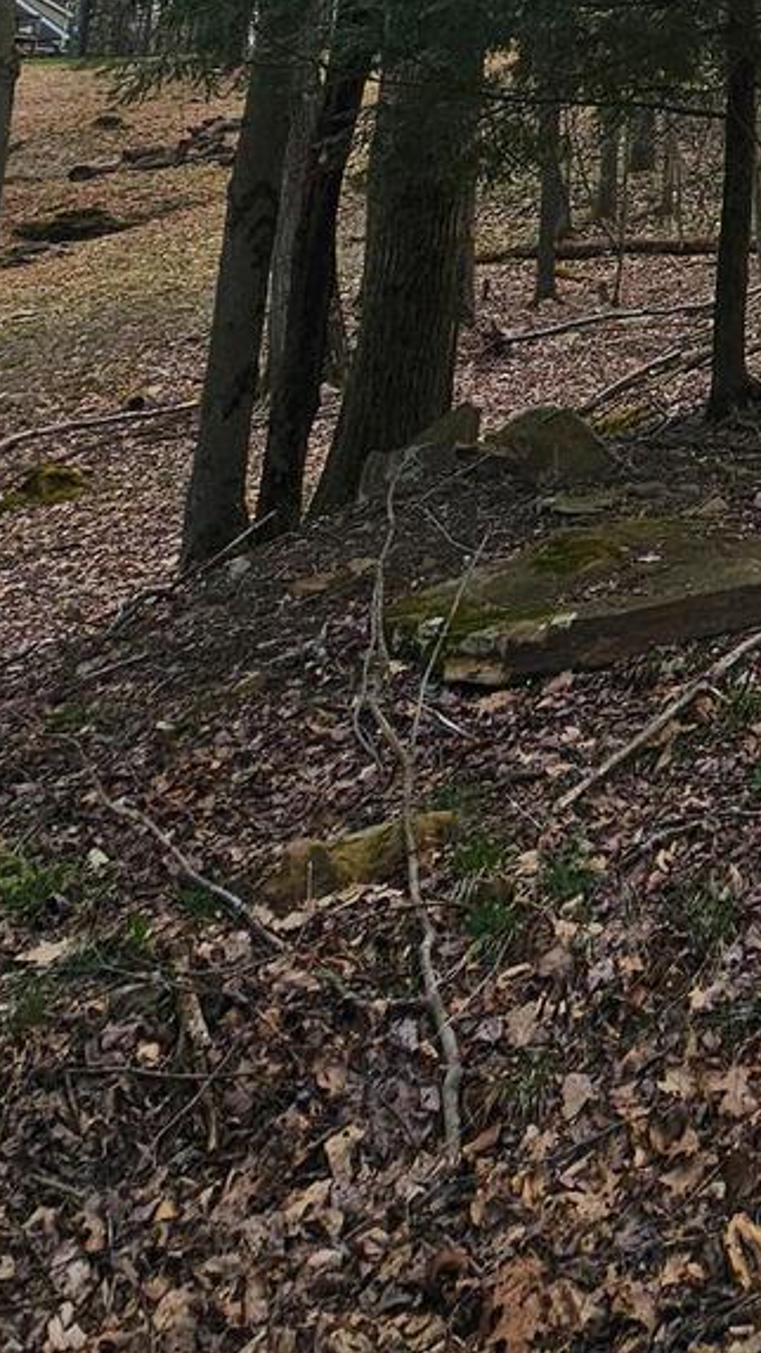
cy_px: -123
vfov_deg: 42.1
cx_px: 1026
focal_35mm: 38
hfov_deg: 26.0
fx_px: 1362
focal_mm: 2.2
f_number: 2.2
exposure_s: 1/2551
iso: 50
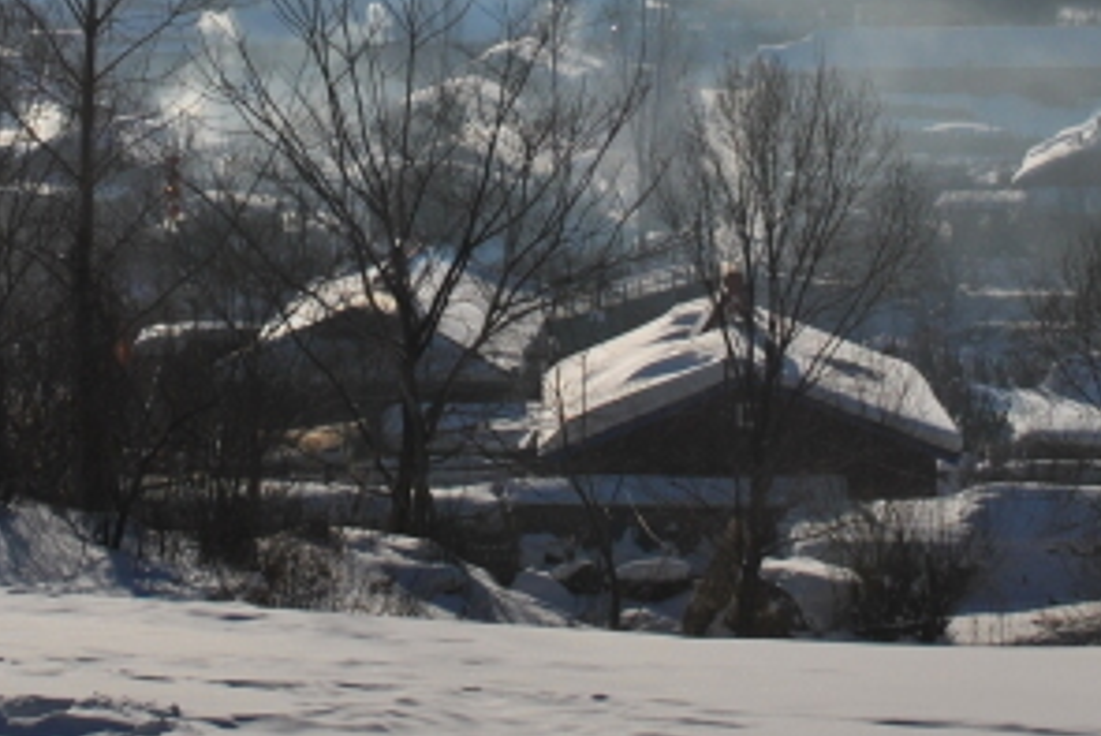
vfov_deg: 10.6
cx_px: 381
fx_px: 3825
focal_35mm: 125
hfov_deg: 16.4
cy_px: -312
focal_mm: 24
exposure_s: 1/2000
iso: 100
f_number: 8
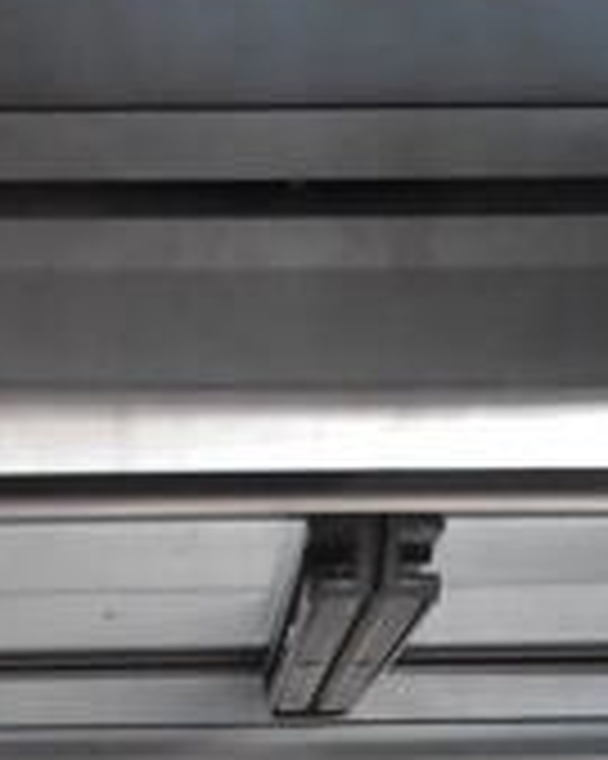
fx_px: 3084
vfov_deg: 12.7
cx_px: 383
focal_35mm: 137
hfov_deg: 11.3
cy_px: 1414
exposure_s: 1/125
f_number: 3.5
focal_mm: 18
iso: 3200
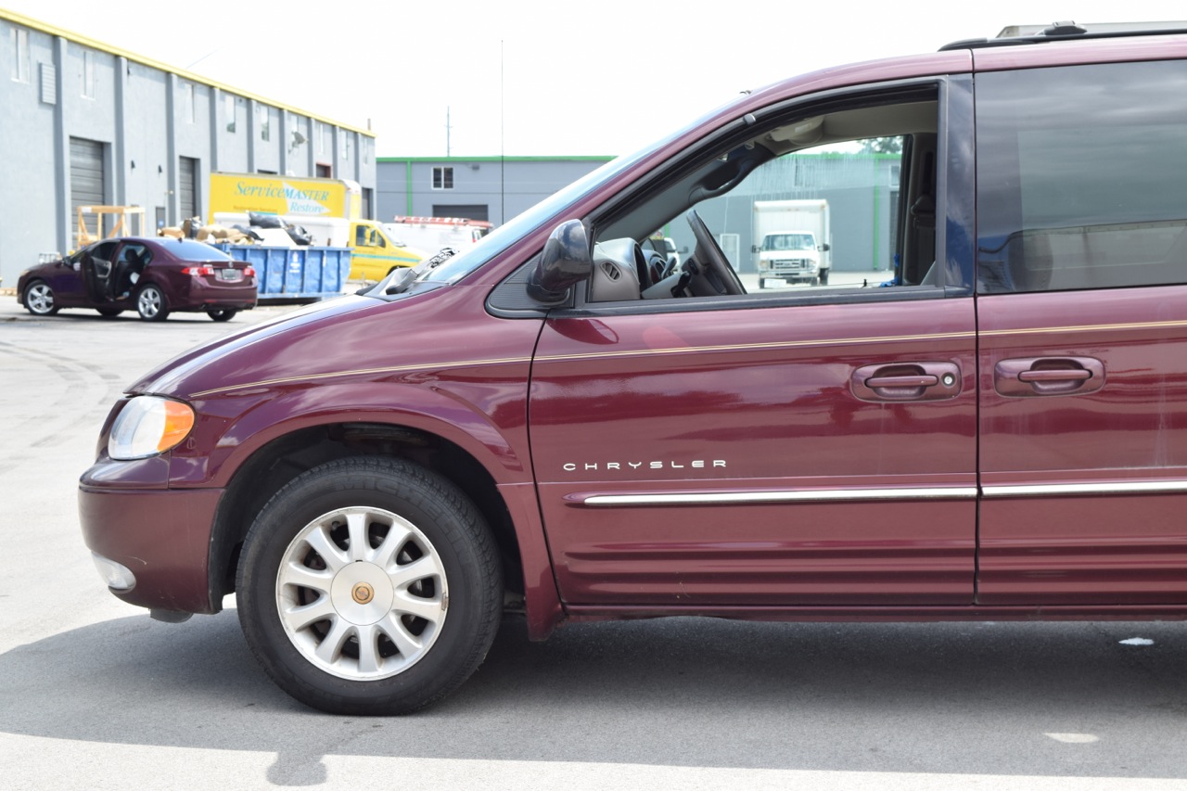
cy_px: 396
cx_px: 594
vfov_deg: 22.6
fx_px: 1978
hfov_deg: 33.4
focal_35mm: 60
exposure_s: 1/125
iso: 200
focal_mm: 40
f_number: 8
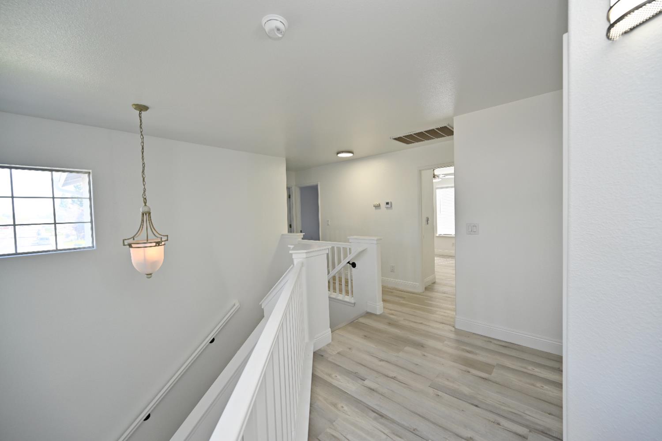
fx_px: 257
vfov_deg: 81.1
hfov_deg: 104.3
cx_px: 331
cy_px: 220
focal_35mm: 14
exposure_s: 1/100
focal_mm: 14
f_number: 5
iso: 200
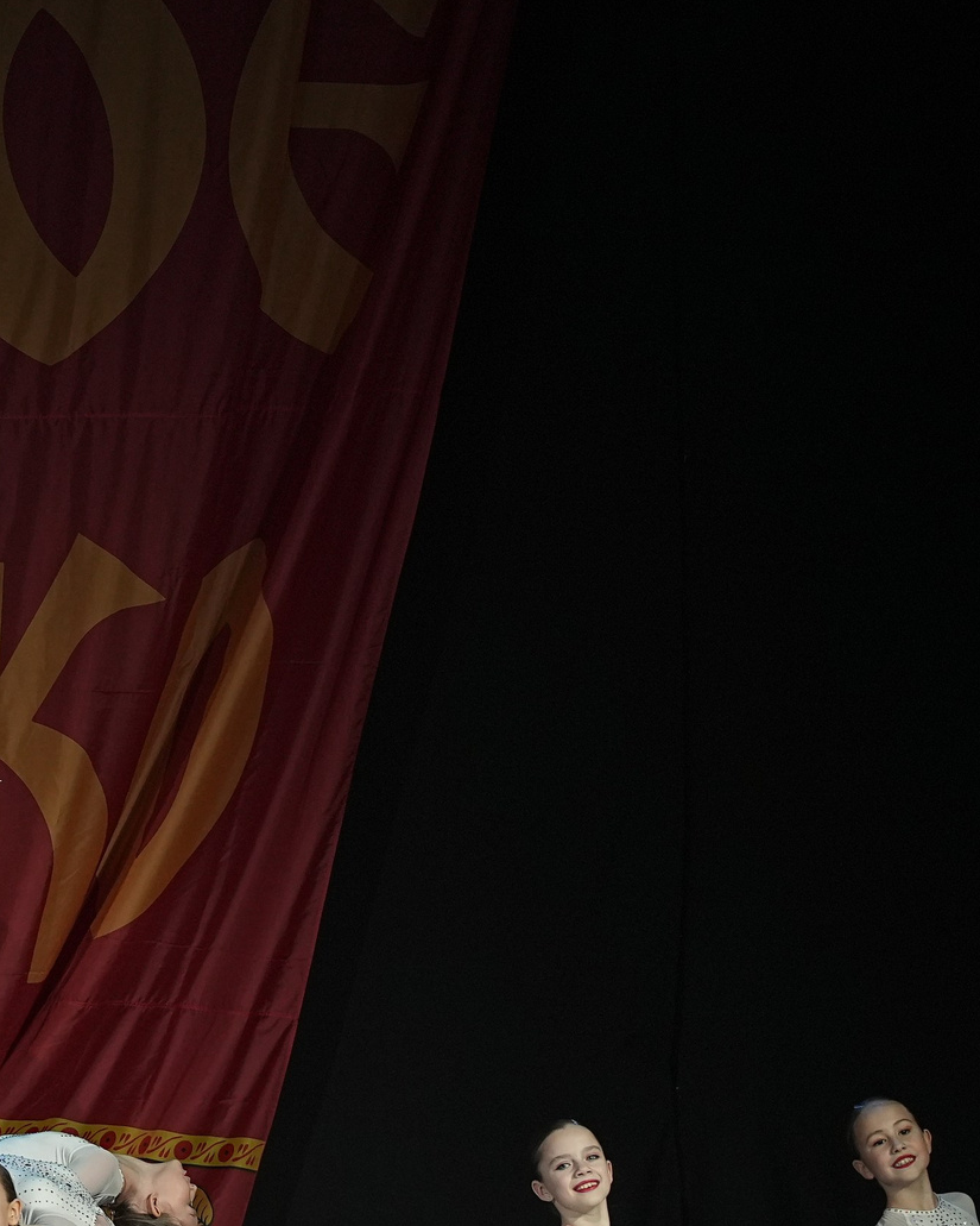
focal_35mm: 254
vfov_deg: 7.6
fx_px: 9207
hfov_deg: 6.0
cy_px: 570
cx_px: -324
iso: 2000
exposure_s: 1/400
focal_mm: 109
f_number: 4
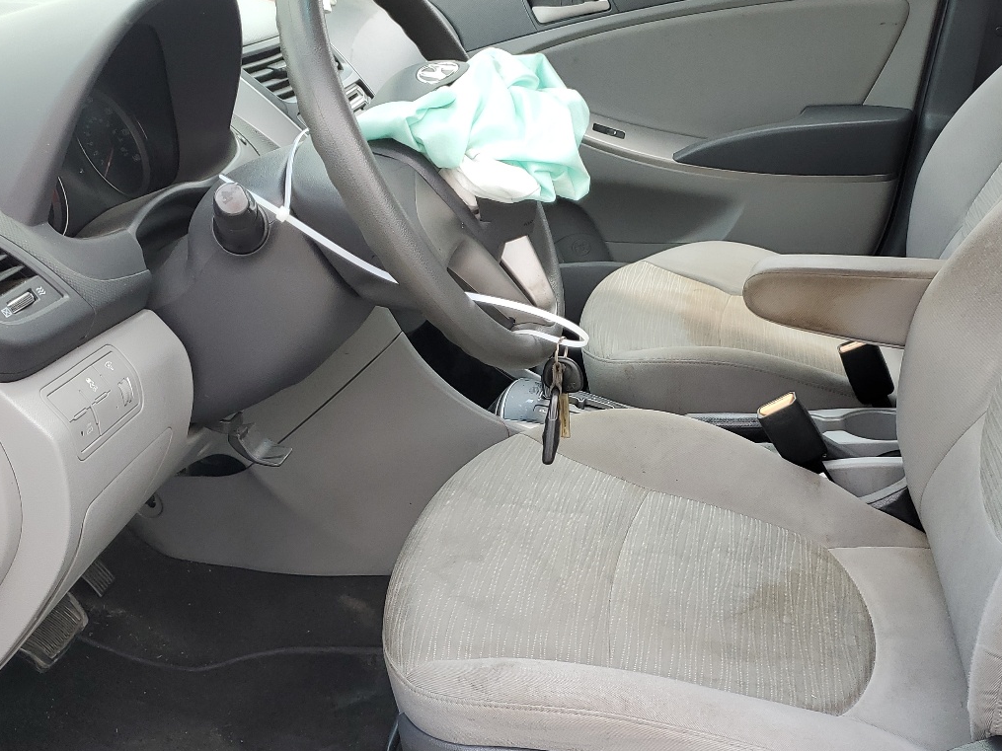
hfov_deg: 45.3
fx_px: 1187
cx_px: 638
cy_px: 432
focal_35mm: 41
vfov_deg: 35.1
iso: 50
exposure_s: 1/323
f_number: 1.5
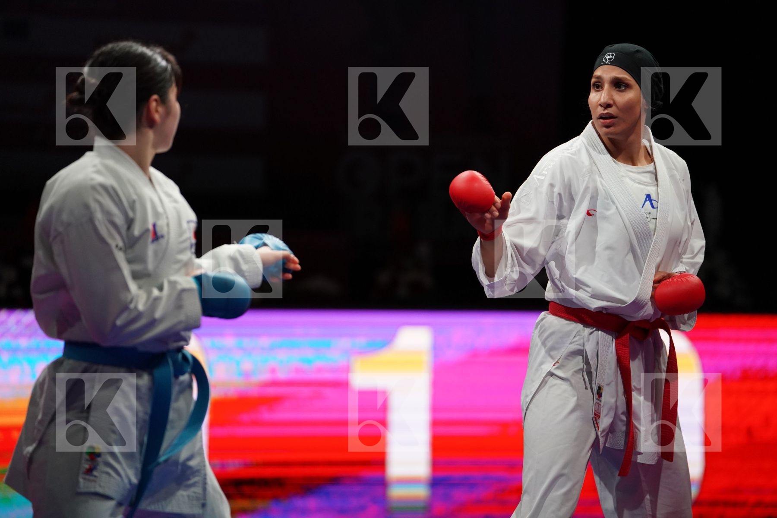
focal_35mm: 200
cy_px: 259
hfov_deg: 10.3
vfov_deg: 6.9
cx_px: 388
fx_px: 4316
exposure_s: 1/1000
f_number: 2.8
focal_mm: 200
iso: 2000
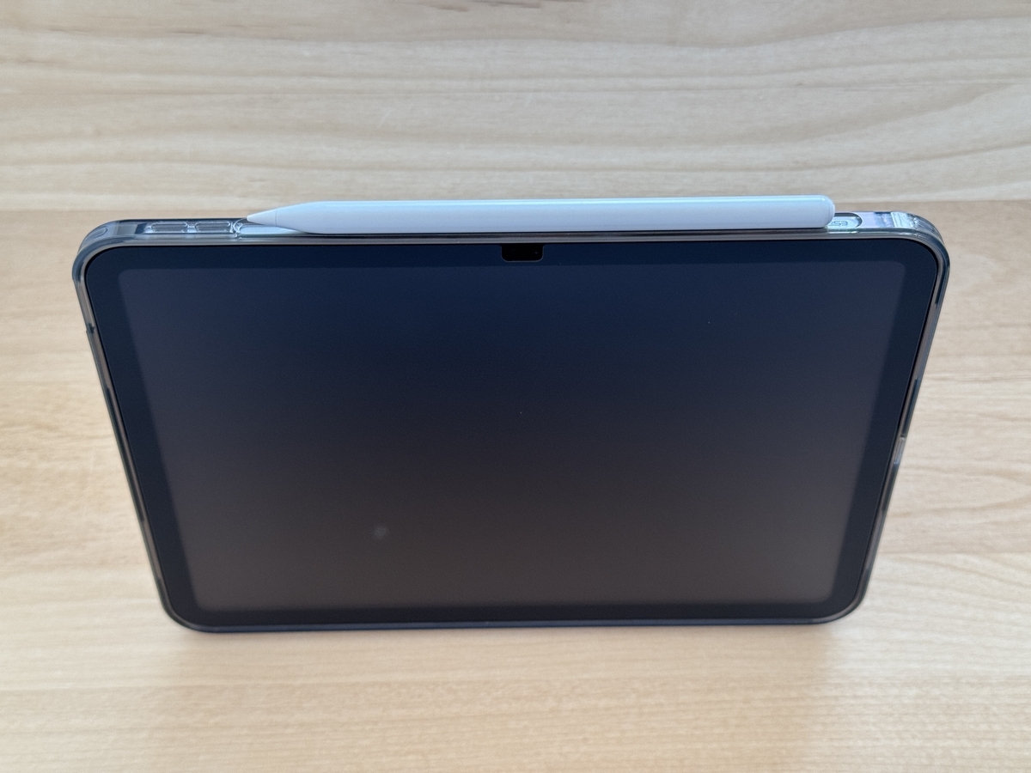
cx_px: 516
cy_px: 386
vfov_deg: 30.3
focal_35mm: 48
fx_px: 1430
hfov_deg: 39.7
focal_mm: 6.76
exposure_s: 1/60
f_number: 1.78
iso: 100
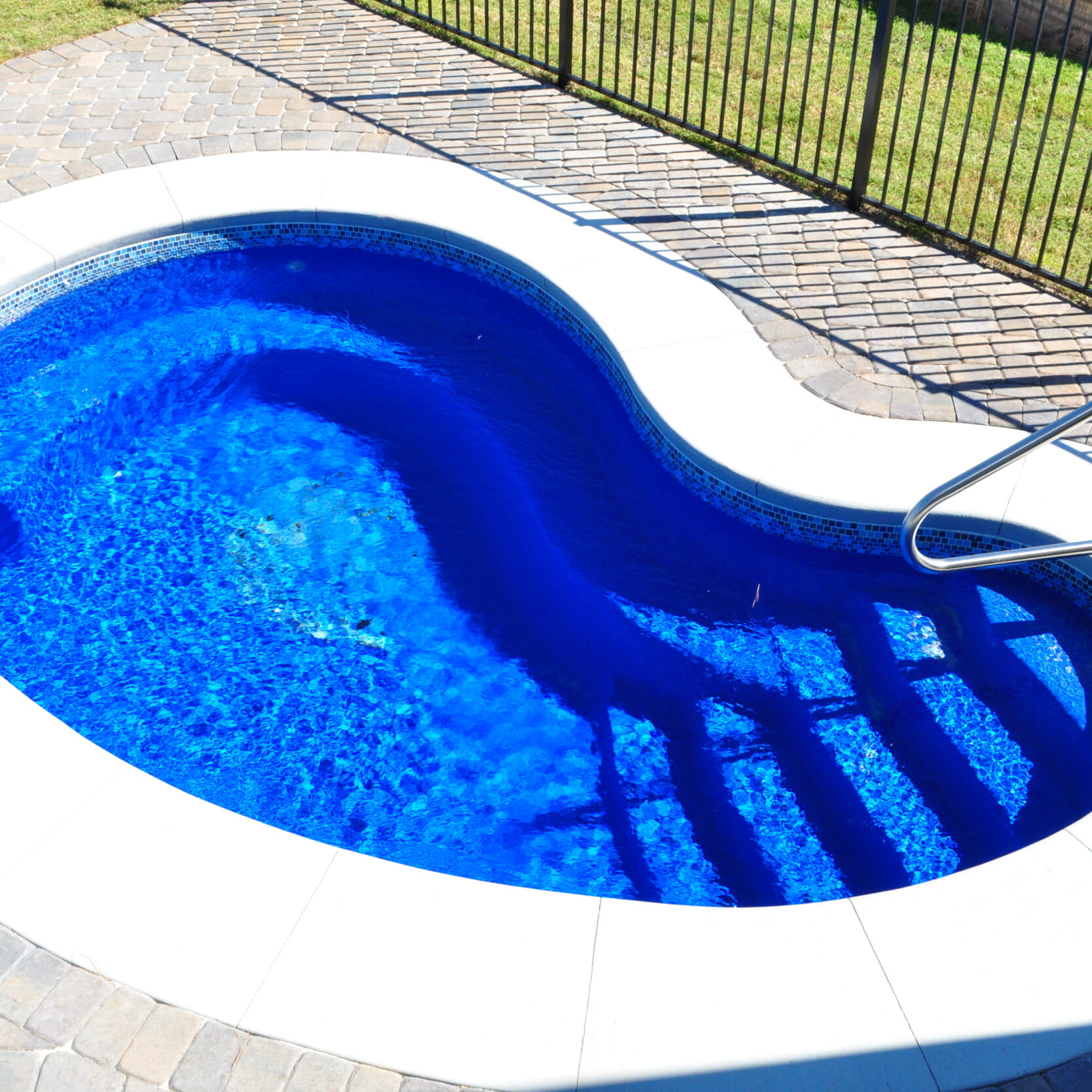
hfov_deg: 39.2
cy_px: 541
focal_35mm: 43
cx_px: 513
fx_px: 1535
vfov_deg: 39.2
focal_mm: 22
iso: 640
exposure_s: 1/400
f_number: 10
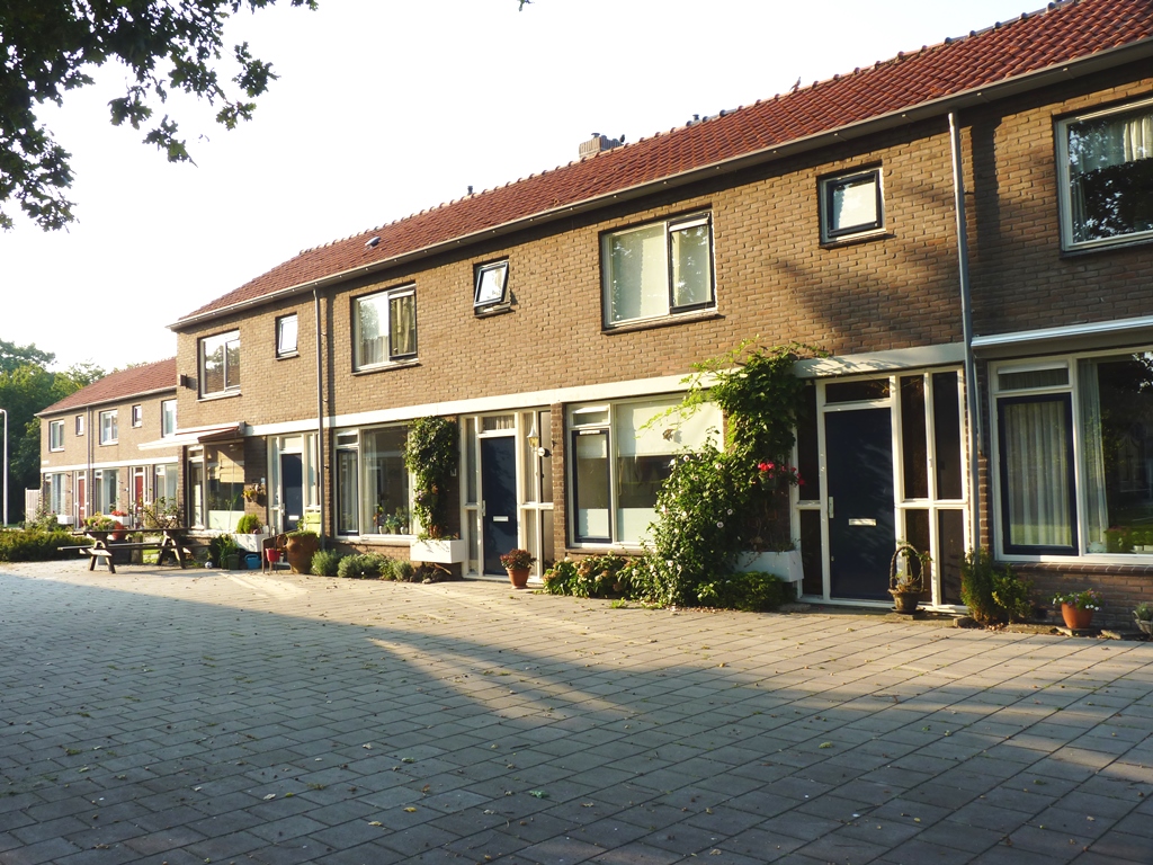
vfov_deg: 45.4
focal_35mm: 31
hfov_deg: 58.4
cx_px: 576
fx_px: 1033
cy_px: 432
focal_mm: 5.5
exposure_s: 1/160
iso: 80
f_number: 4
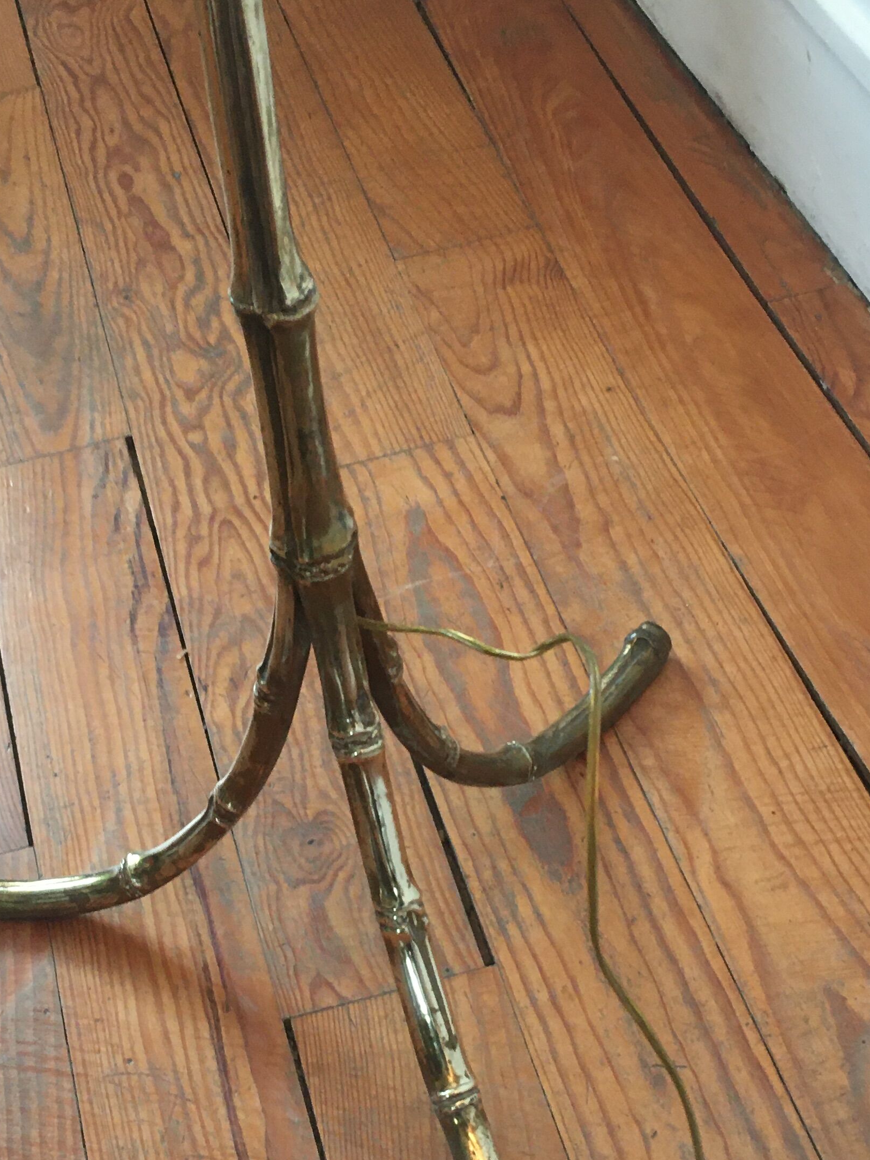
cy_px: 797
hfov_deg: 26.9
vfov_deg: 35.1
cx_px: 314
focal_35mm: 54
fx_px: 1809
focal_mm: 4.15
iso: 64
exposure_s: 1/33
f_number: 2.2
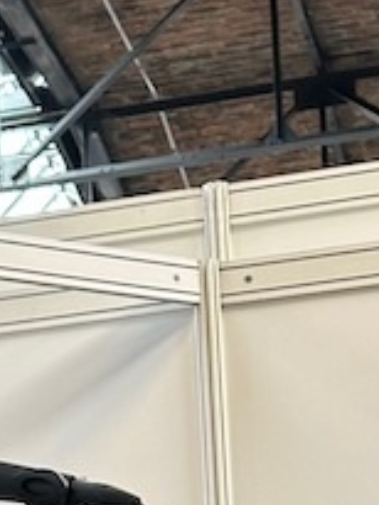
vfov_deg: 10.2
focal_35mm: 187
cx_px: -234
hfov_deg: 7.8
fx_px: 2727
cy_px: 796
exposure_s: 1/50
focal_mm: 6.86
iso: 125
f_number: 1.78
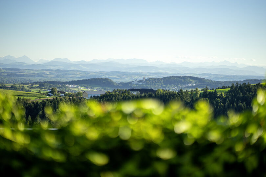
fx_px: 628
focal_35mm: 85
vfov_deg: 16.1
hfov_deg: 23.9
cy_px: 88
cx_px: 133
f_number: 1.4
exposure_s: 1/4000
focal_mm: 85
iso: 100
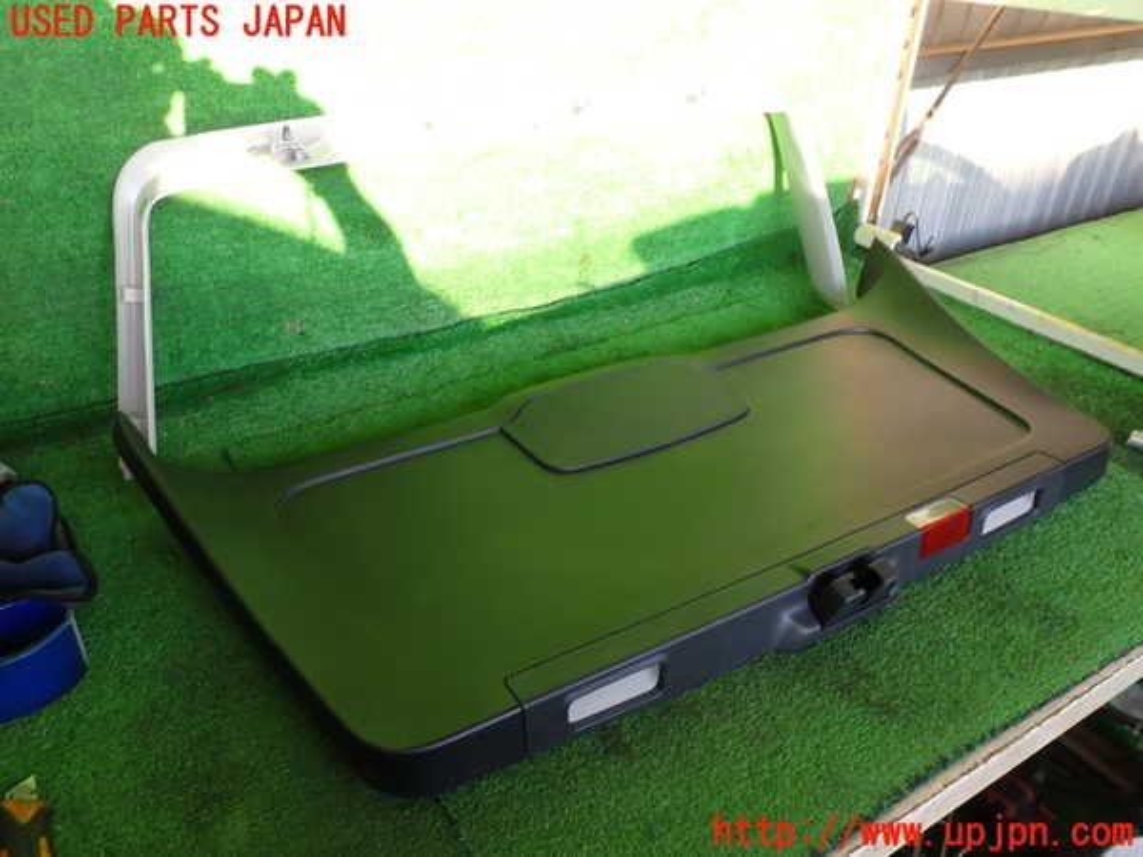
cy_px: 428
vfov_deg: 54.9
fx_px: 825
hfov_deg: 69.4
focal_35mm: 25
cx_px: 572
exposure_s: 1/80
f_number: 2.8
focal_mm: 4.5
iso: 100
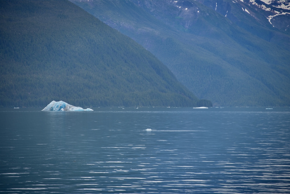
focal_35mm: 195
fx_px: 1571
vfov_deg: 7.0
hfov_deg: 10.5
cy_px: 97
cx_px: 145
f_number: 5.3
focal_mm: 195
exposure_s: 1/400
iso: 180
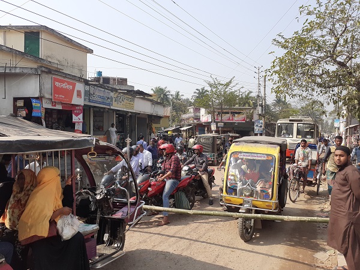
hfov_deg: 65.3
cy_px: 135
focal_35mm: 27
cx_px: 180
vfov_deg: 51.4
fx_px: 281
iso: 40
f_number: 1.9
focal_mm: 3.6
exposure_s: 1/1259
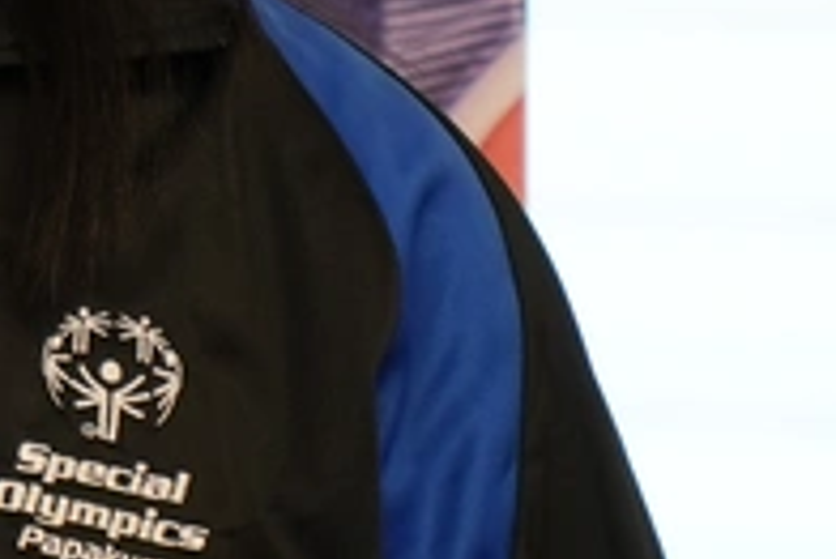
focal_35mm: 574
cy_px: -209
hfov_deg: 3.6
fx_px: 13339
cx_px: -798
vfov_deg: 2.4
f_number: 2.8
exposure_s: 1/100
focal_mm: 75
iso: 320
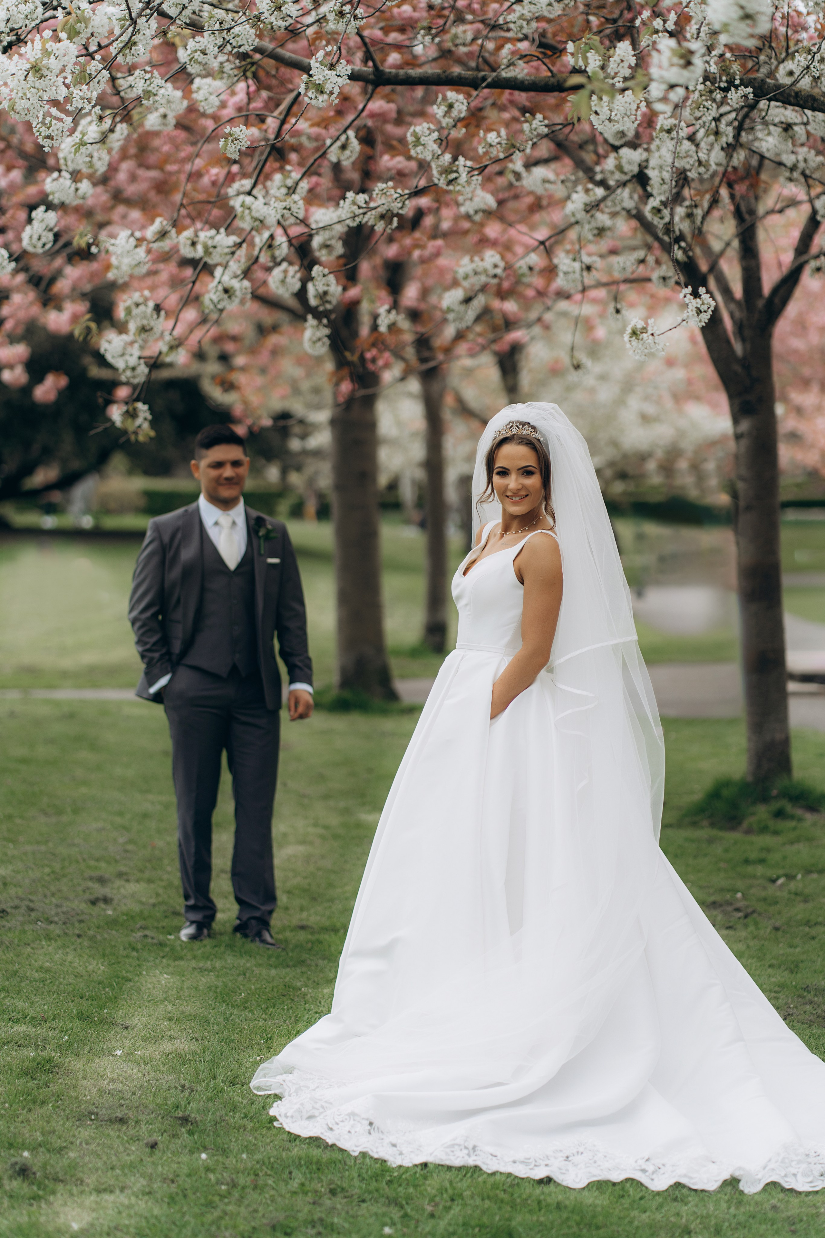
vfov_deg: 23.9
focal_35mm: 85
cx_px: 412
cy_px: 619
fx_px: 2922
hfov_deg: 16.1
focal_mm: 85
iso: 160
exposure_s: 1/2000
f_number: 2
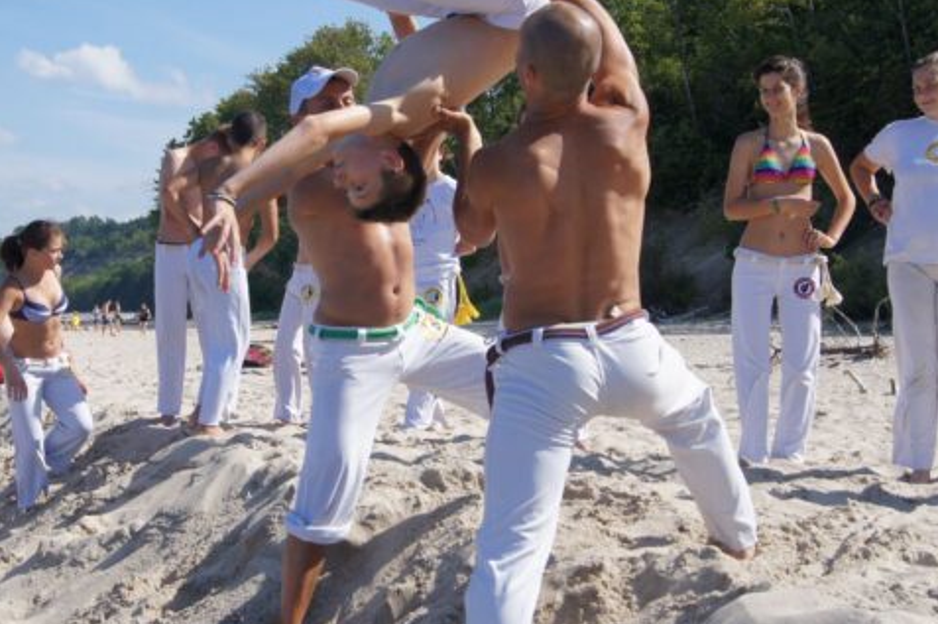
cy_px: 292
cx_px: 313
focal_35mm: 58
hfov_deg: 34.2
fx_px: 1510
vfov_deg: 23.3
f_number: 9
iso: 200
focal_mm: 24
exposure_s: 1/400
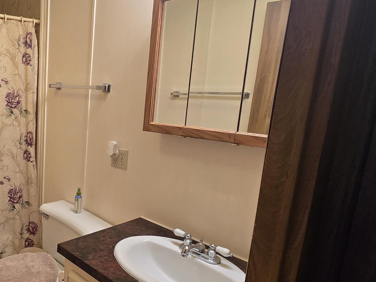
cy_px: 149
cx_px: 40
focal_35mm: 27
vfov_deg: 51.3
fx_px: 293
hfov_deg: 56.7
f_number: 2.2
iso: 100
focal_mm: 2.2
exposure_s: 1/60
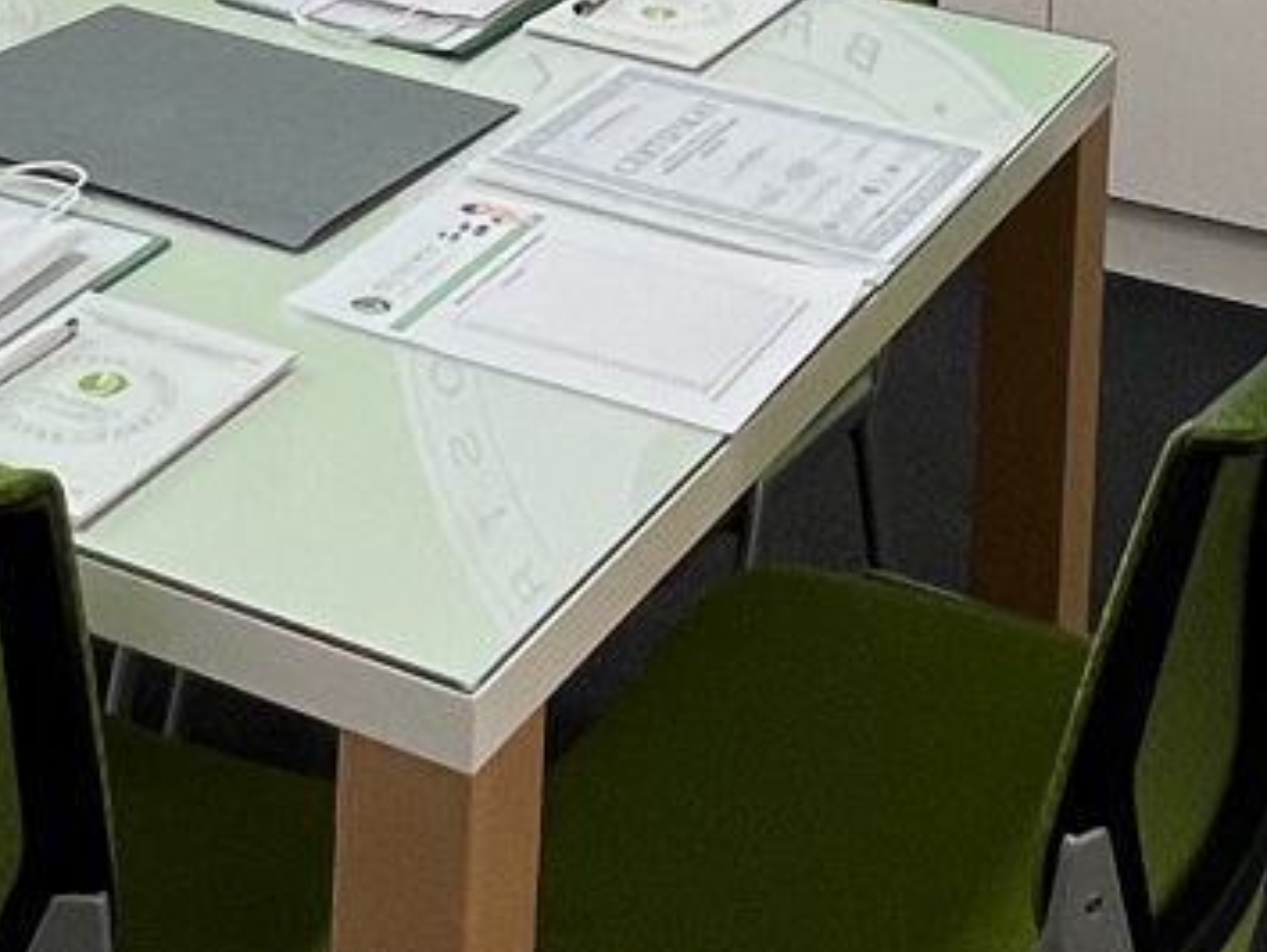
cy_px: -927
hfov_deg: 26.3
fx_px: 2710
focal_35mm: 74
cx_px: 591
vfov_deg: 15.9
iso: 80
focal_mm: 1.57
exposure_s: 1/99
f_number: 1.8
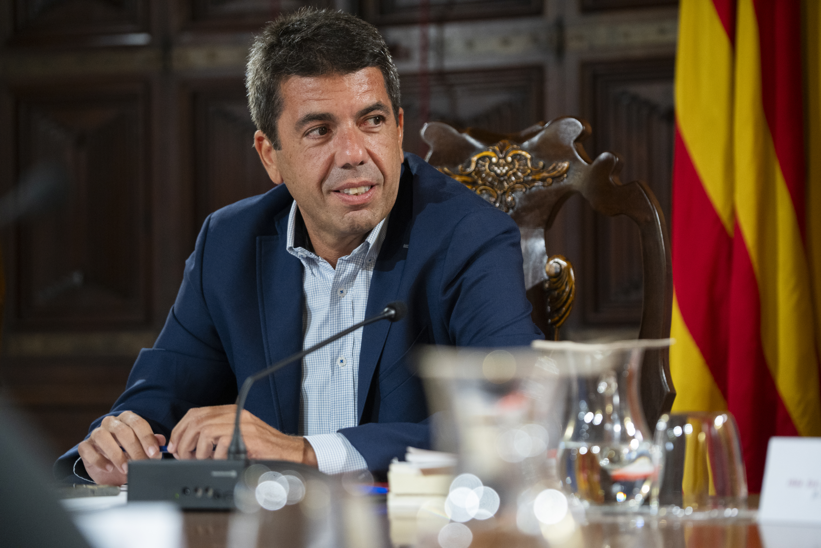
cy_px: 274
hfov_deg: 14.3
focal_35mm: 144
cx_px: 410
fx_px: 3284
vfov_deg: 9.5
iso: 4000
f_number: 4
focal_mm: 144
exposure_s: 1/160
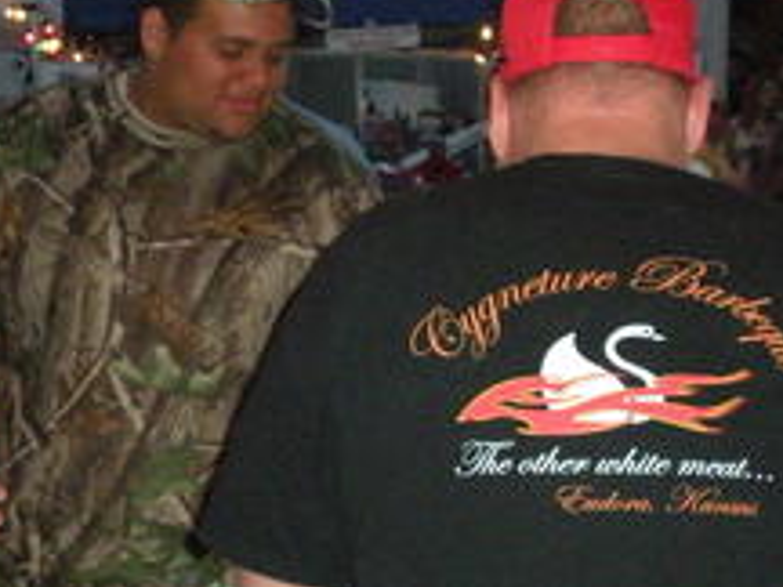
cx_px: 430
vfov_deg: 11.1
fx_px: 3031
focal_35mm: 134
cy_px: 332
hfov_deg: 14.7
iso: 800
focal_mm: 12.3
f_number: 4.6
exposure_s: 1/125
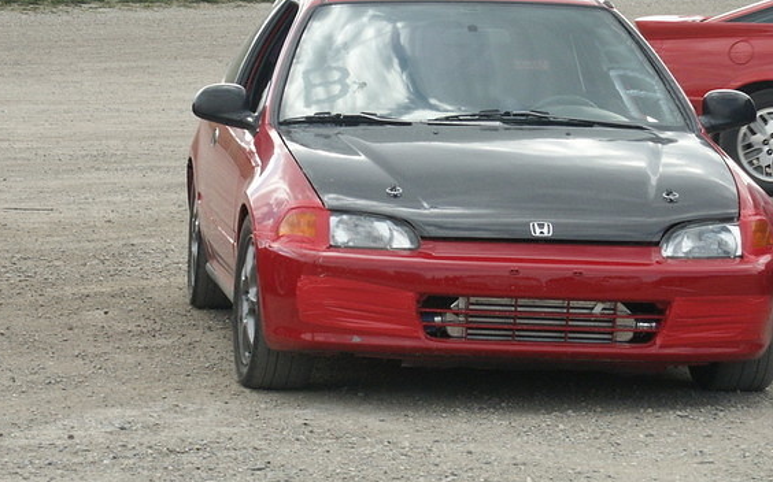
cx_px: 402
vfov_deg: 6.2
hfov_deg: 9.9
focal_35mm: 212
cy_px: 204
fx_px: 4464
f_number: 8
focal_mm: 35.71
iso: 100
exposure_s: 1/125
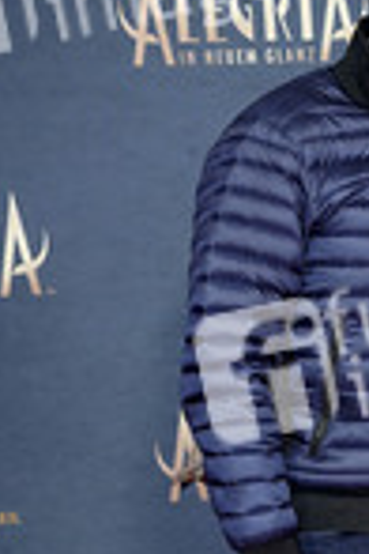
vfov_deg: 20.2
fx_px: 1507
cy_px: 543
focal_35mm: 98
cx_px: 497
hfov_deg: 13.4
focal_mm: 36
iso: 2000
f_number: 4.5
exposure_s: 1/200
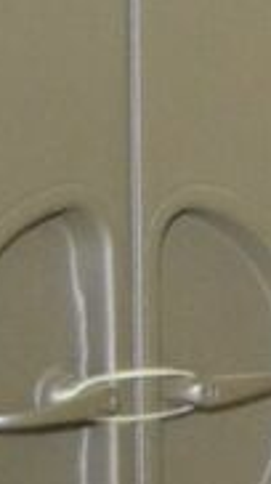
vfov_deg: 10.8
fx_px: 2549
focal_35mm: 199
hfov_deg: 4.5
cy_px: 190
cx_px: 1682
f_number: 3.5
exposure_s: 1/60
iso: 2500
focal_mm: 18
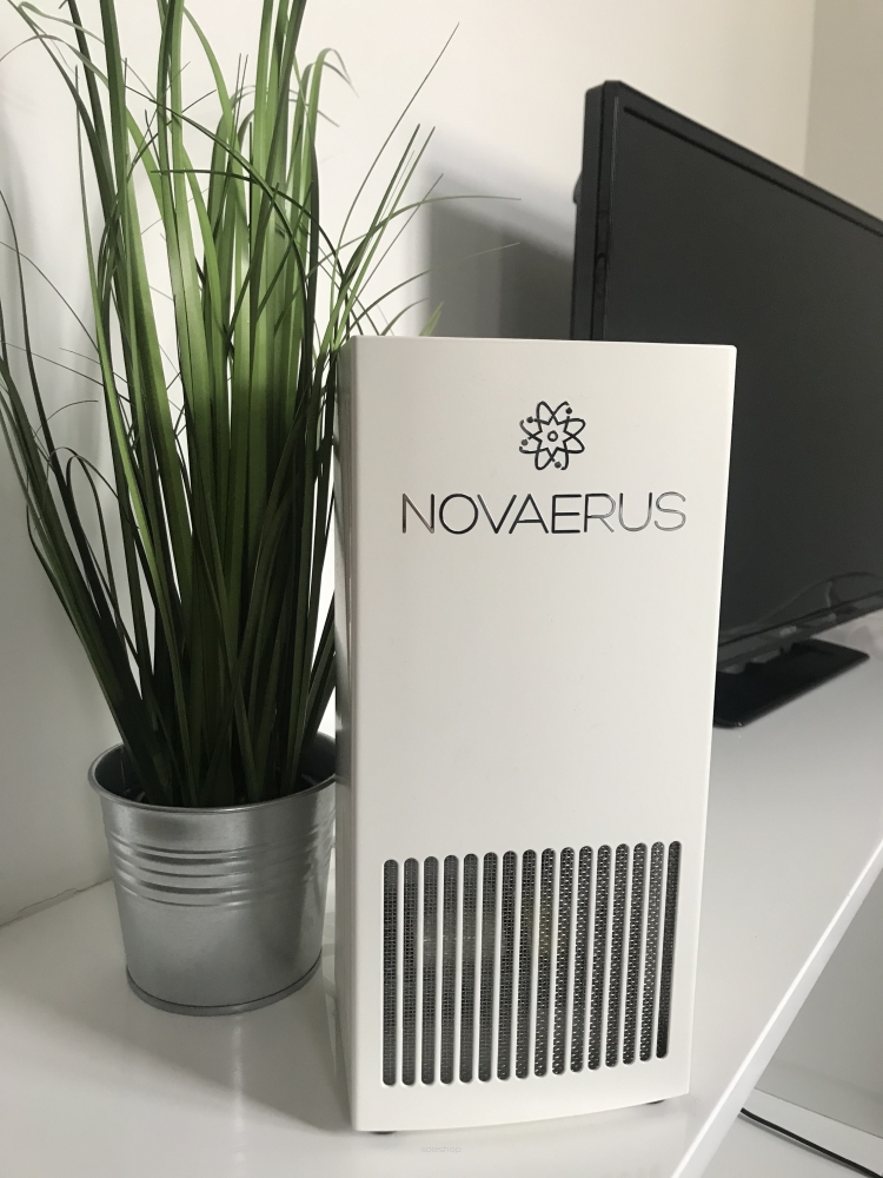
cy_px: 589
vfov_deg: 63.4
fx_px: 952
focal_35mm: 28
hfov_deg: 49.7
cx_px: 442
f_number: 1.8
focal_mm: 3.99
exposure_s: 1/25
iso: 32
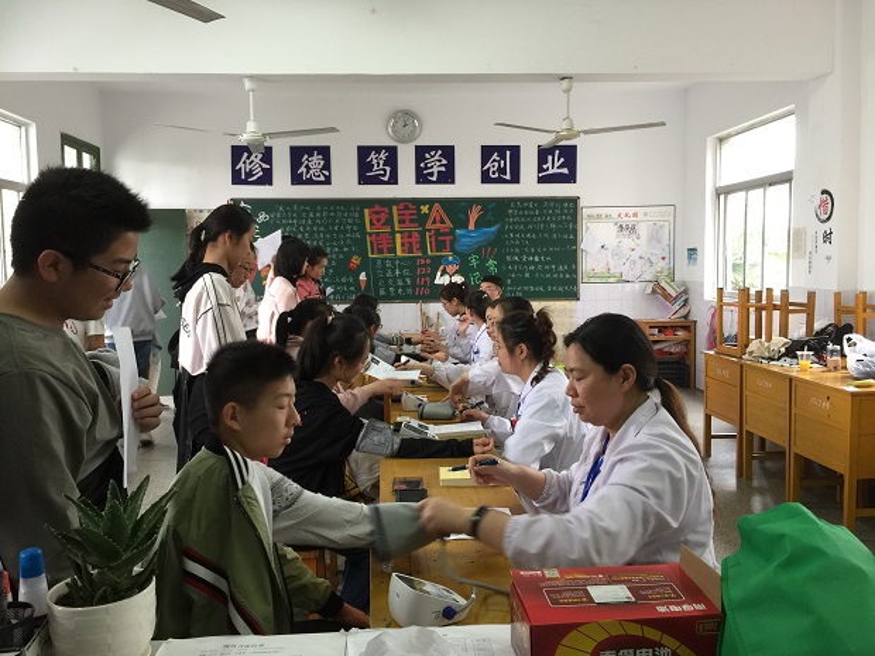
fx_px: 733
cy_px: 328
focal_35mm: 29
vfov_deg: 48.2
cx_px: 438
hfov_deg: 61.7
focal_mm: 4.15
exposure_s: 1/17
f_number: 2.2
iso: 64
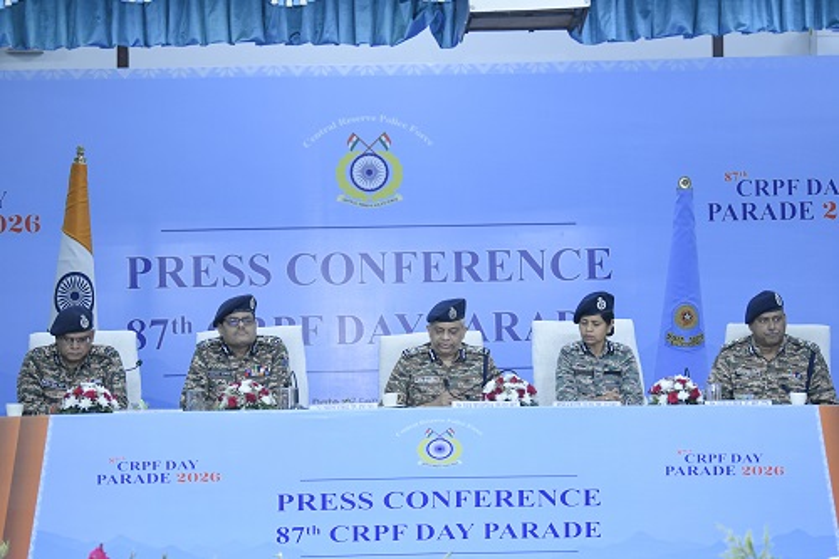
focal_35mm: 95
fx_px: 2213
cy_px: 280
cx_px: 420
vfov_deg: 14.4
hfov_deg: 21.5
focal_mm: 95
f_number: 2.8
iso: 3200
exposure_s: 1/160
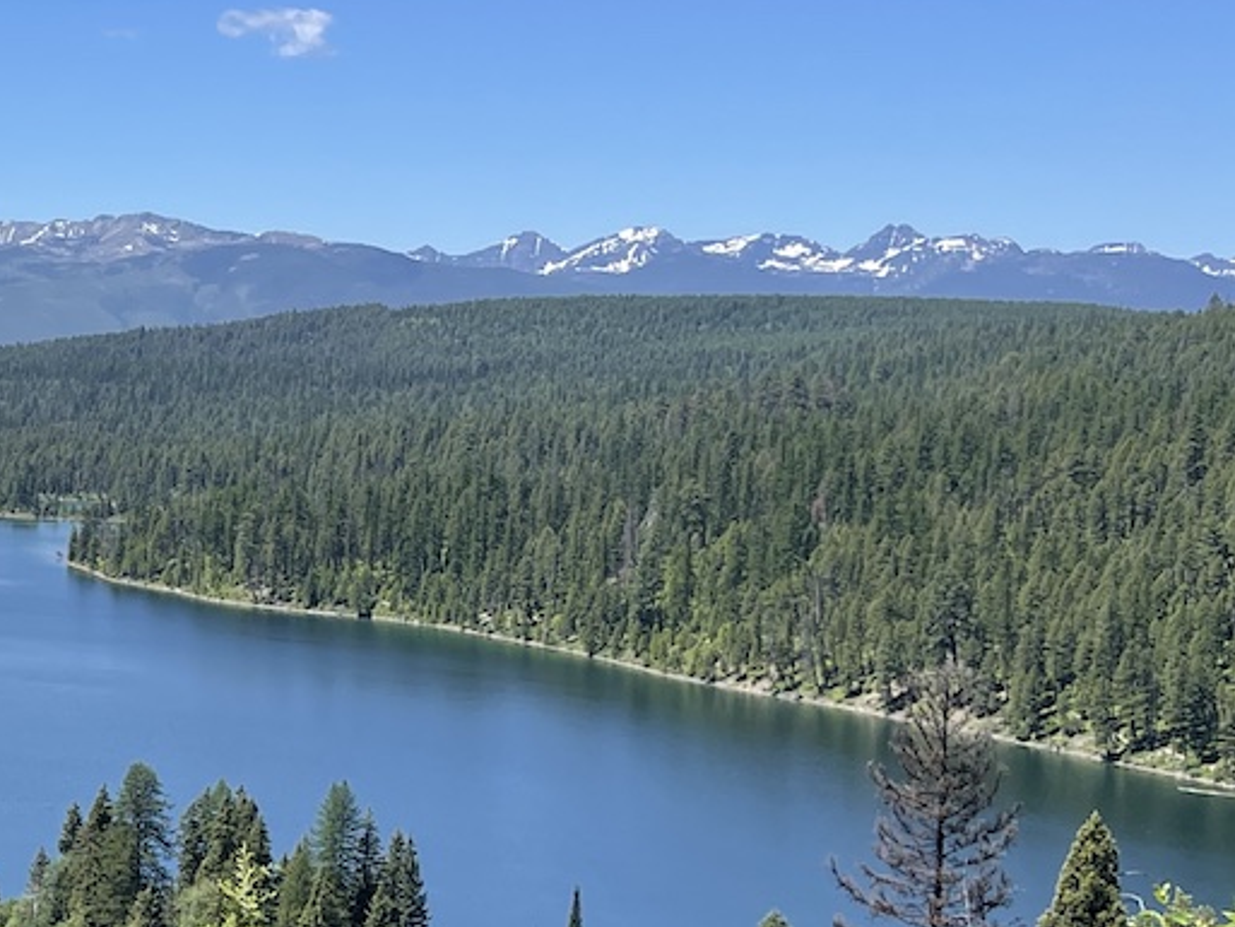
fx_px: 2712
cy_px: 589
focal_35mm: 76
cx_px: -559
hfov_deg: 21.8
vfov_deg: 19.4
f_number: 1.6
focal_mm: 4.2
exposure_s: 1/2506
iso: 32
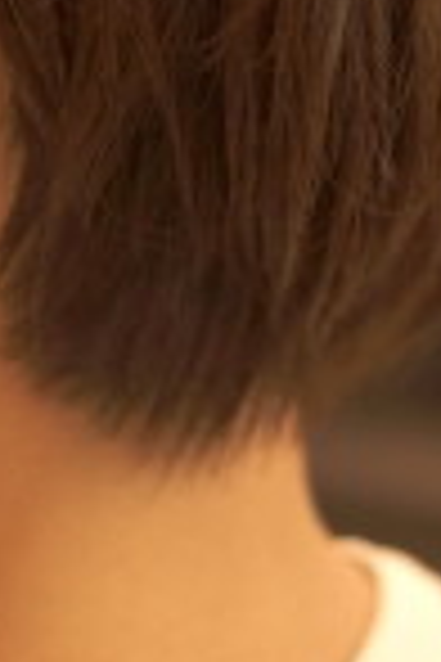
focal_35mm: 179
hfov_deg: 7.7
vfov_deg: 11.3
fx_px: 3283
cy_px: -135
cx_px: 328
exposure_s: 1/1250
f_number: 2
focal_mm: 35
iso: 800
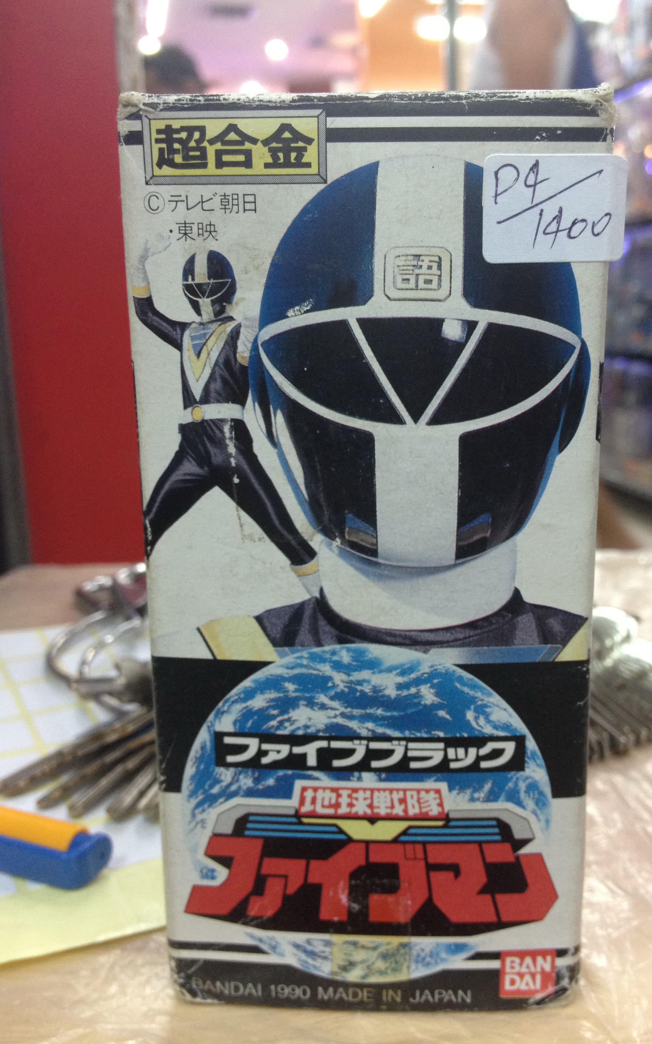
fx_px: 1080
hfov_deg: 33.5
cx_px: 382
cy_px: 512
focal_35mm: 38
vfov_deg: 51.5
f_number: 2.4
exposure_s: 1/20
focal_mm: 4.28
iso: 160
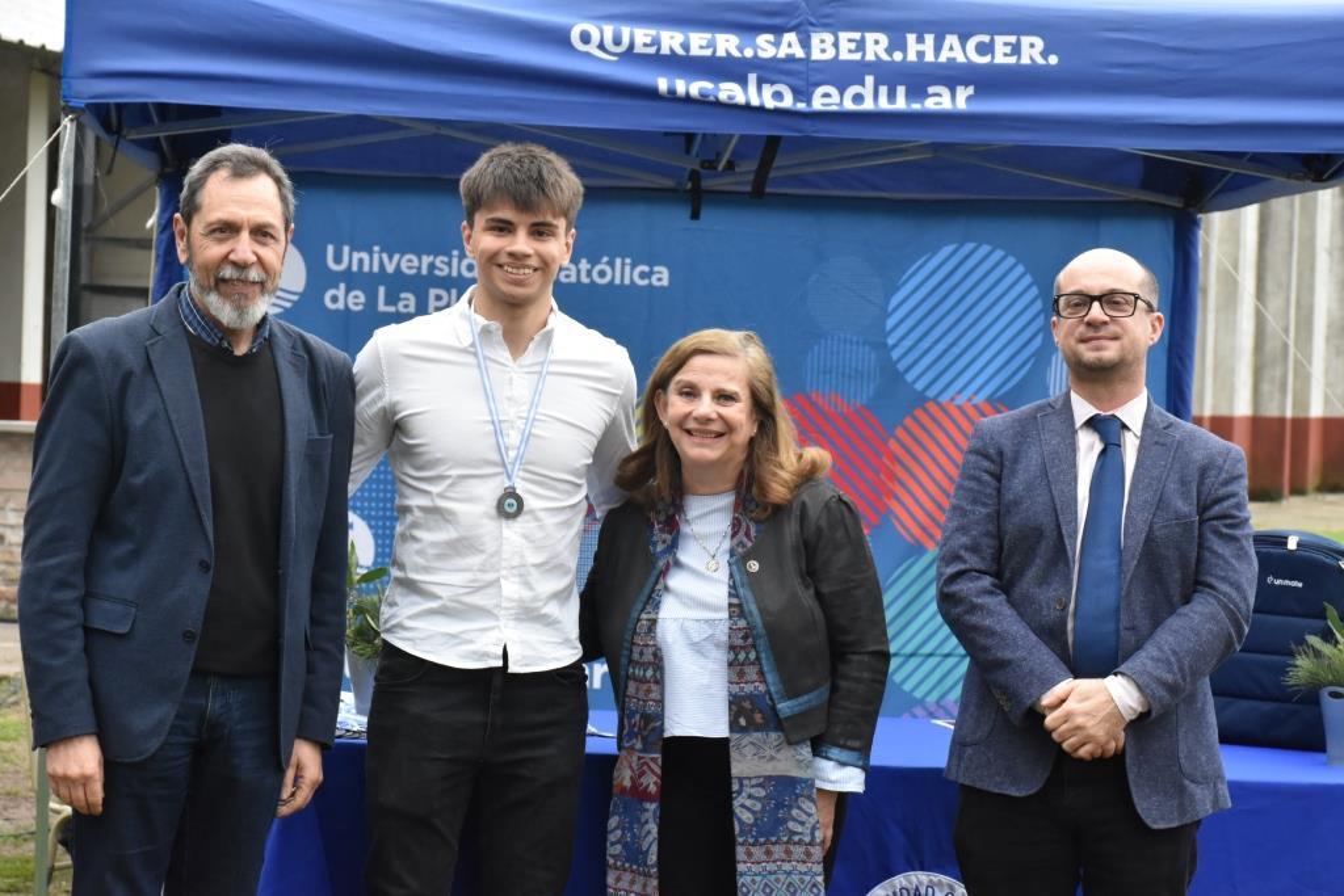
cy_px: 448
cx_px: 672
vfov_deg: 15.2
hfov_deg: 22.6
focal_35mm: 90
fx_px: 3360
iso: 2000
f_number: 9
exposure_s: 1/320
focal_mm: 60
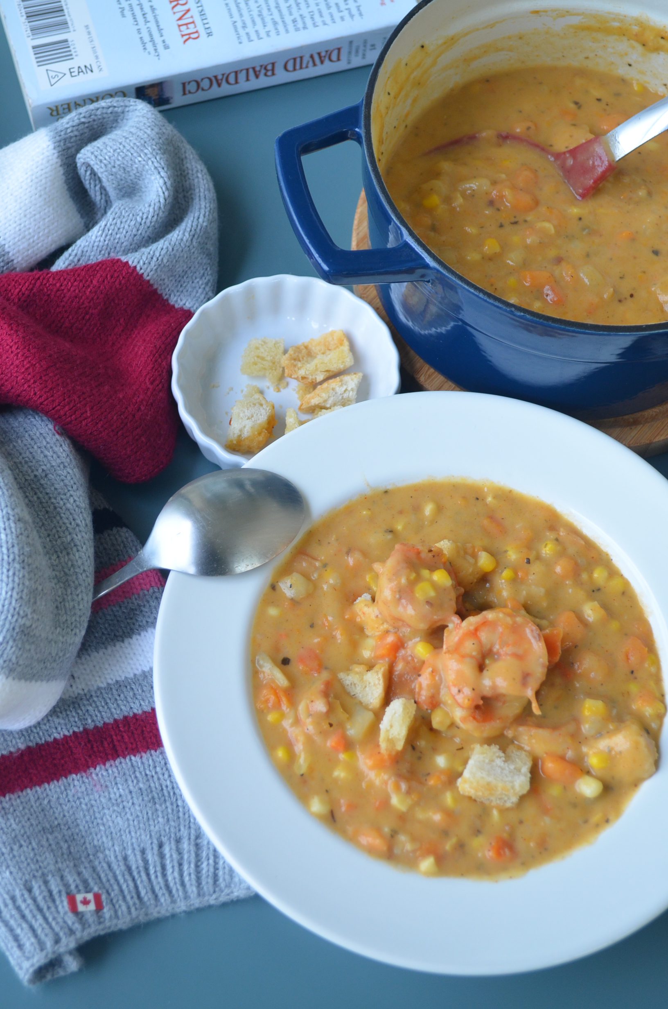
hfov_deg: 25.0
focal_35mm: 54
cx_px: 334
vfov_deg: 36.9
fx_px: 1510
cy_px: 504
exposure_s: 1/60
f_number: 5.6
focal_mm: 36
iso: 560
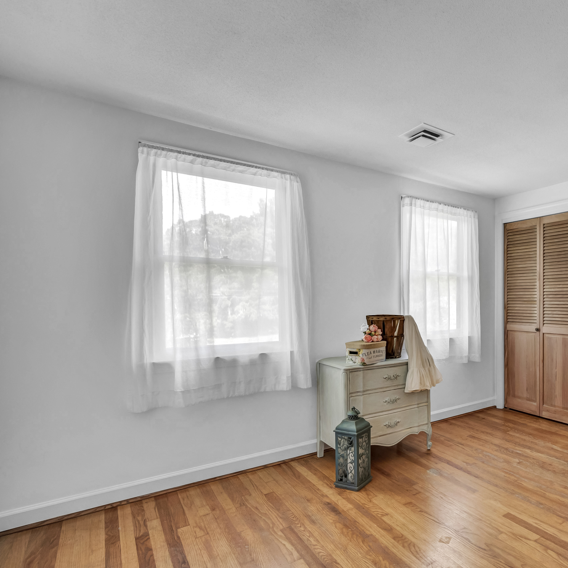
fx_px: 390
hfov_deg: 67.2
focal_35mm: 21
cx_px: 431
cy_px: 307
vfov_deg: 72.0
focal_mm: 14
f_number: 4
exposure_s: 1/100
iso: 320
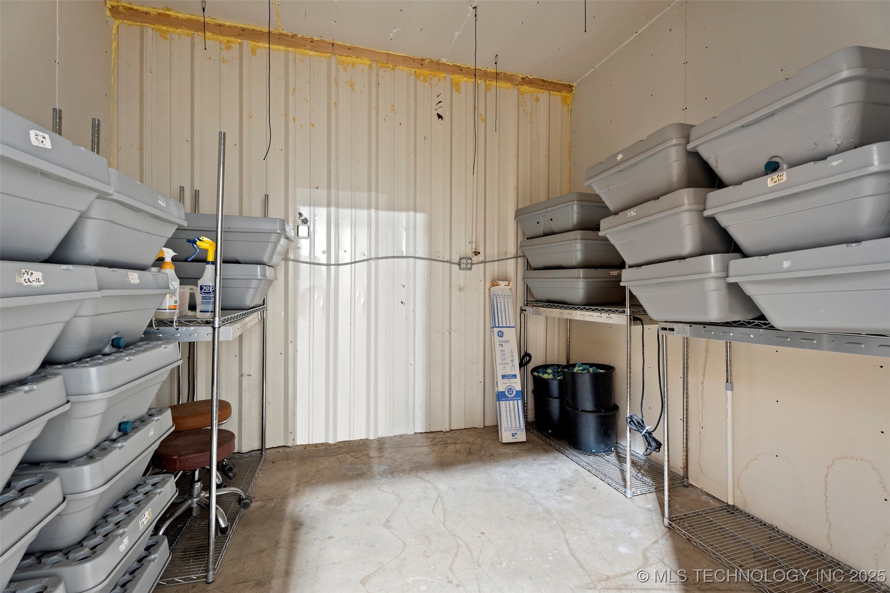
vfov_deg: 73.7
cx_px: 445
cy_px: 296
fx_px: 395
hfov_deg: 96.7
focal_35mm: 16
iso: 500
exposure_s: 4
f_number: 8
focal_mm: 16
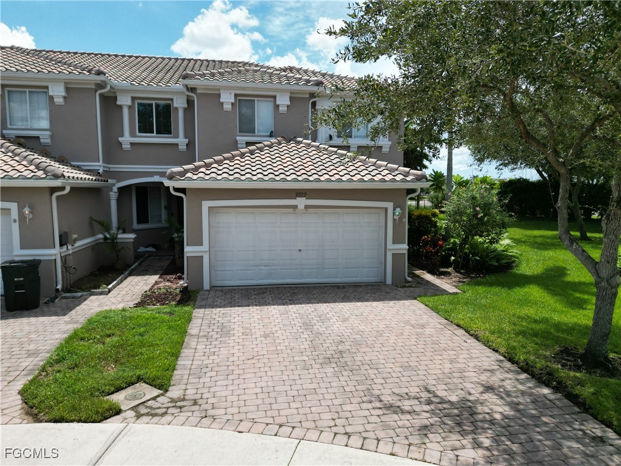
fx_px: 431
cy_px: 233
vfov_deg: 56.8
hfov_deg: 71.6
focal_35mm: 24
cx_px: 310
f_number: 1.7
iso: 130
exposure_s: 1/3200
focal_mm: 6.72
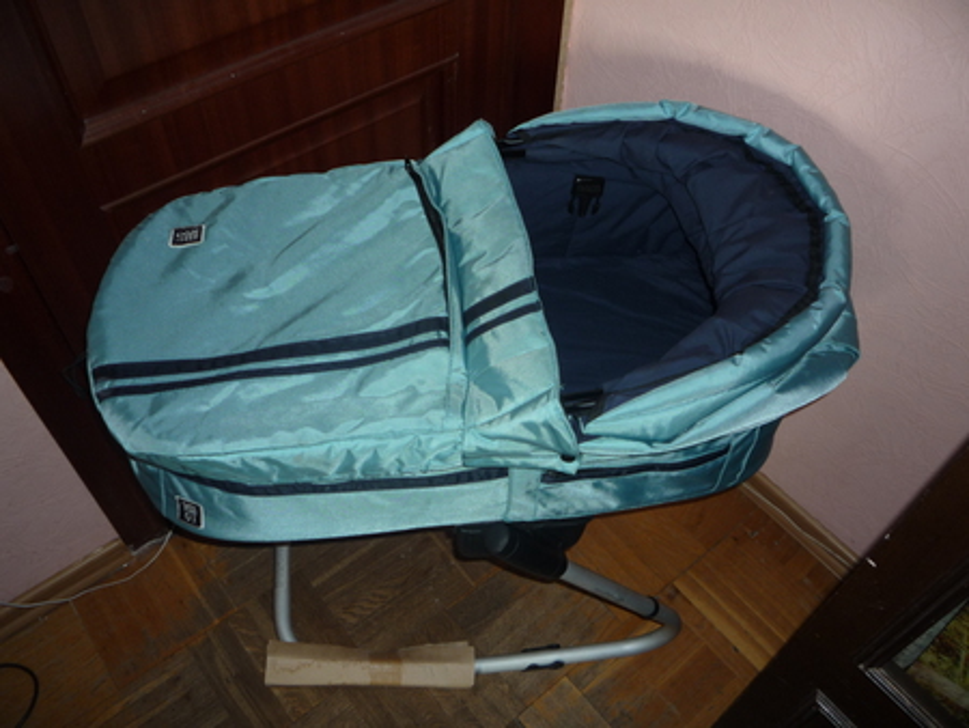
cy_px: 364
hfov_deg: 59.9
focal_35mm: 30
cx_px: 484
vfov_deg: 46.8
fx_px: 840
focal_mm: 5.2
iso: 100
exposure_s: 1/30
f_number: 3.3
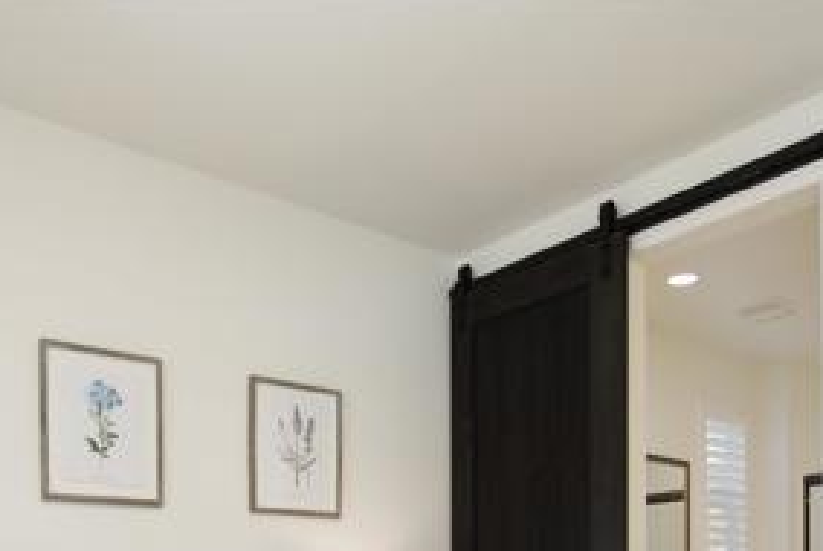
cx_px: 385
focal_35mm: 36
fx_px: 824
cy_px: 613
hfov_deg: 53.0
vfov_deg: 32.3
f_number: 7.1
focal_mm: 16
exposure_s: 1/250
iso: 400
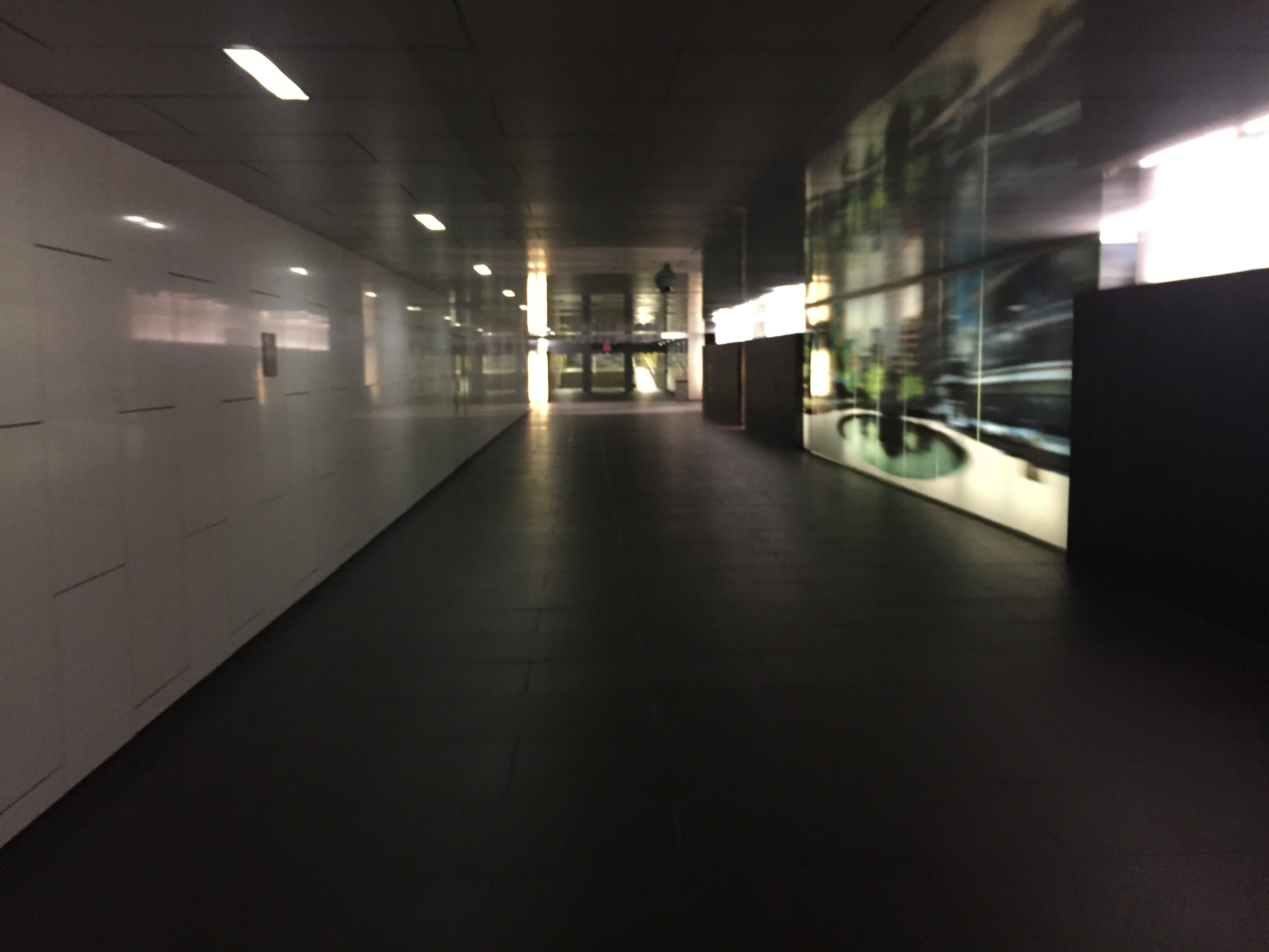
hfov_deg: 61.7
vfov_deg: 48.2
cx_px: 634
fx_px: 1063
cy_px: 476
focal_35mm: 29
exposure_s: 1/30
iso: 200
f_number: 2.2
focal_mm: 4.15
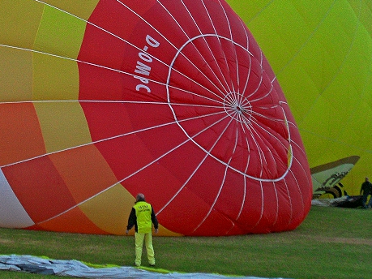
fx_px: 1053
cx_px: 36
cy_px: 18
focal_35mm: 98
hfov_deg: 19.7
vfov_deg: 14.9
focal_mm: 8.2
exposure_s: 1/45
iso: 100
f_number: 3.8
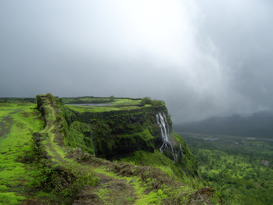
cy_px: 102
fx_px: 300
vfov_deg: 37.7
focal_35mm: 38
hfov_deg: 49.0
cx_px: 136
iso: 50
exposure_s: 1/320
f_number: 4.3
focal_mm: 6.2
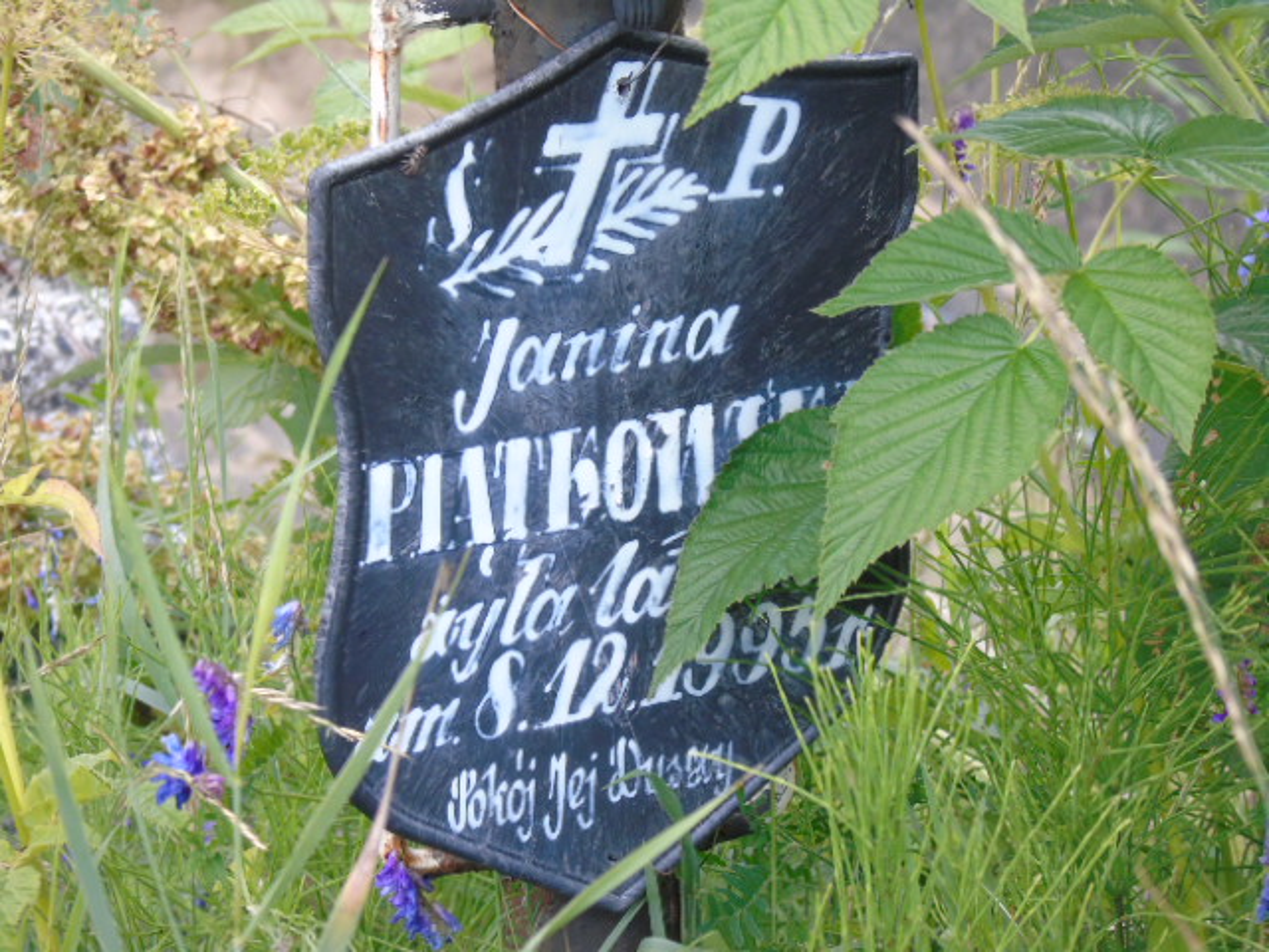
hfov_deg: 8.1
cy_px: 476
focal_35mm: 243
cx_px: 634
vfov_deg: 6.1
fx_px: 8908
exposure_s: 1/125
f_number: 4.8
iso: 400
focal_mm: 43
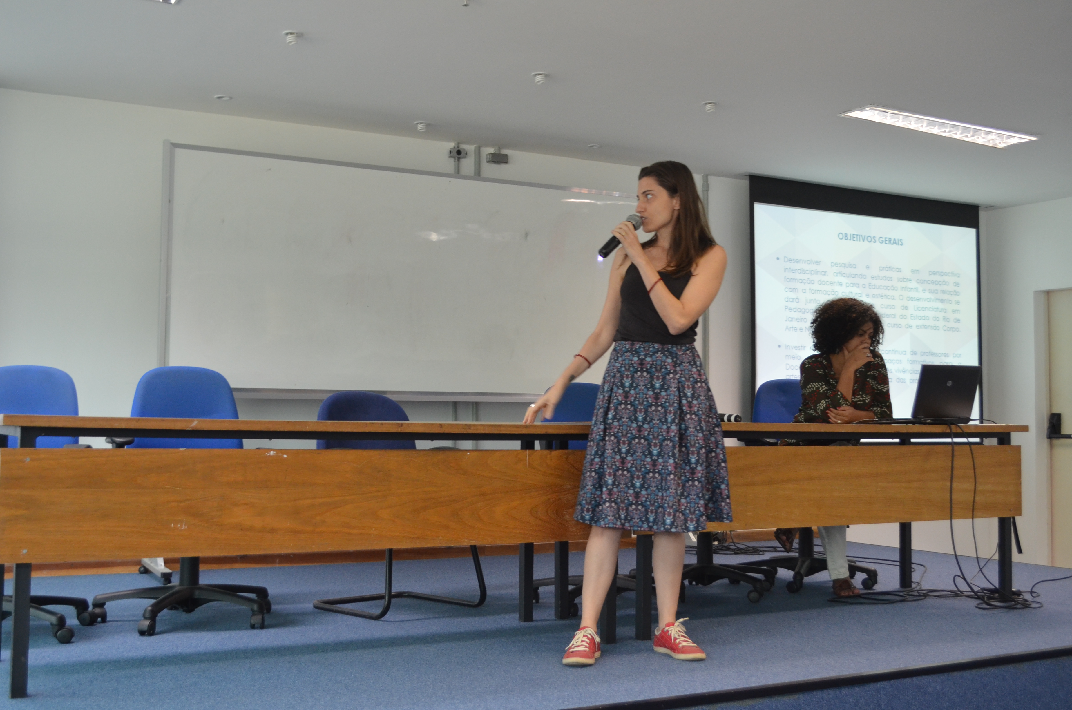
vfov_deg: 31.8
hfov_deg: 46.5
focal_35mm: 42
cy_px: 355
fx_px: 1248
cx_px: 536
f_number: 4.5
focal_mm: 28
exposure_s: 1/30
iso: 800
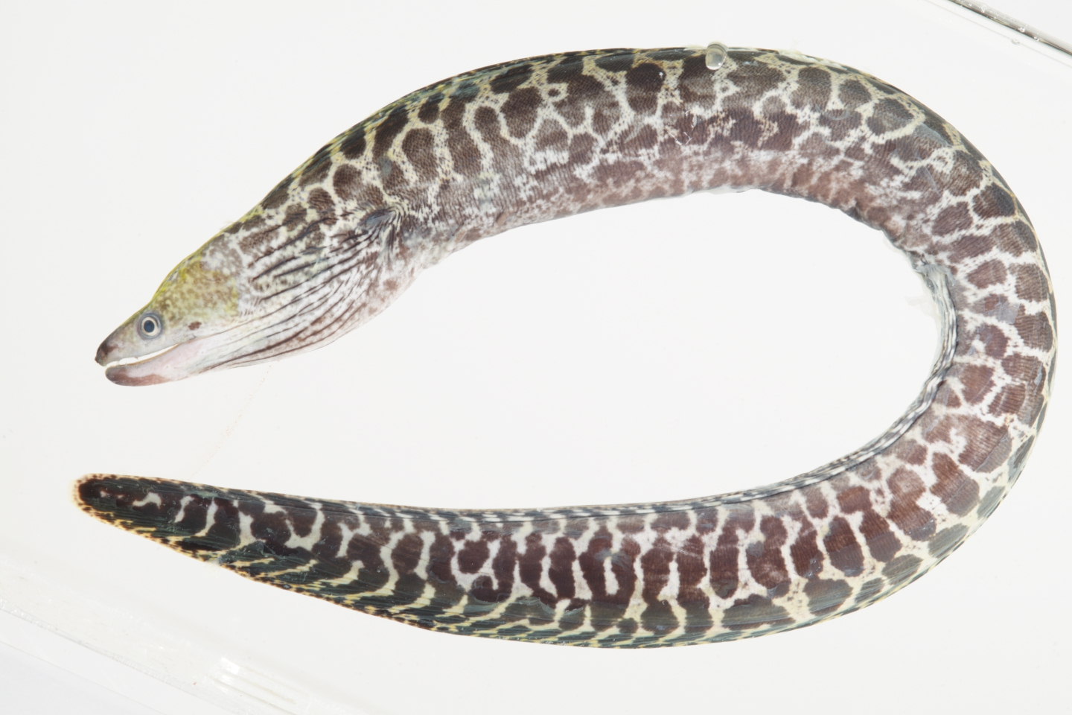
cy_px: 358
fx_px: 4705
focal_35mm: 158
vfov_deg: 8.7
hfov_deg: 13.0
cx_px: 536
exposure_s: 1/60
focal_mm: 105
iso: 100
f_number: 19
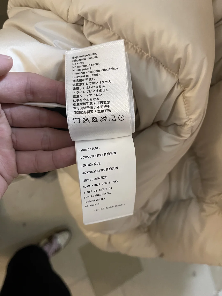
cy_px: 148
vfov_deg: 69.4
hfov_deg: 54.9
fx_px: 214
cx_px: 111
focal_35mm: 25
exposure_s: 1/44
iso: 500
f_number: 1.6
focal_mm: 5.1
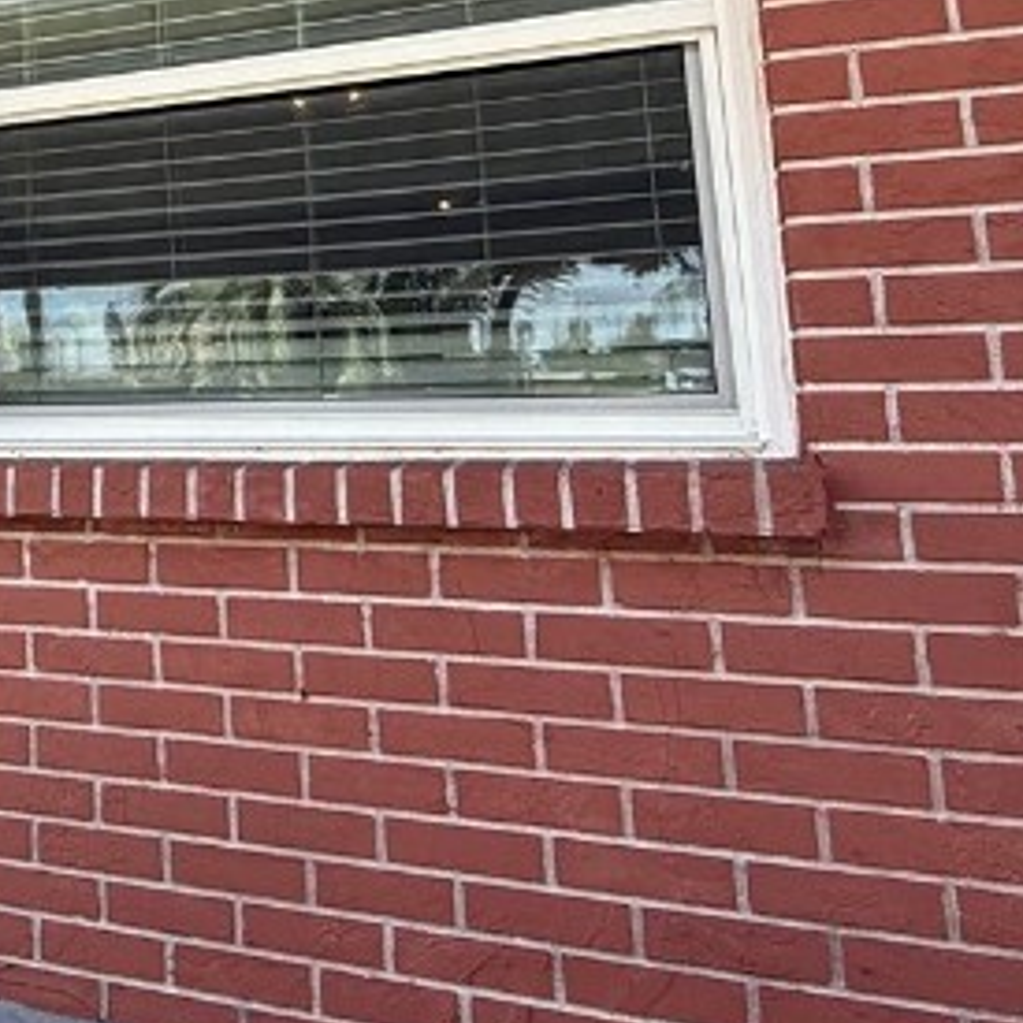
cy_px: 205
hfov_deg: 30.8
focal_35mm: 46
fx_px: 1538
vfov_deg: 35.6
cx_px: -223
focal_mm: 2.22
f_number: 2.2
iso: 50
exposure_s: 1/207
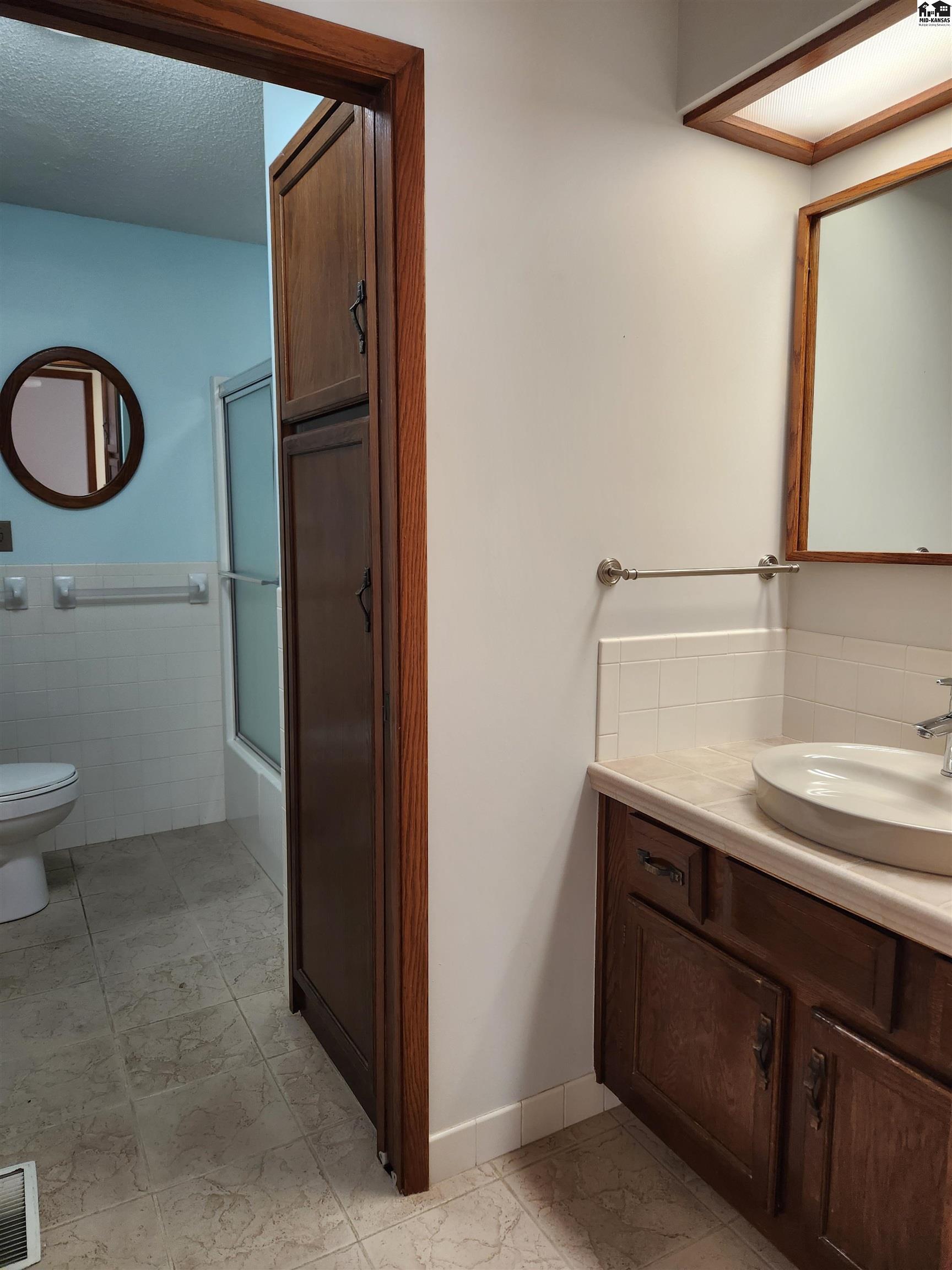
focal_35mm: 23
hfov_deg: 58.9
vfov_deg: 73.9
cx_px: 476
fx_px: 843
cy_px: 635
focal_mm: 5.4
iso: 125
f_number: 1.8
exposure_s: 1/120
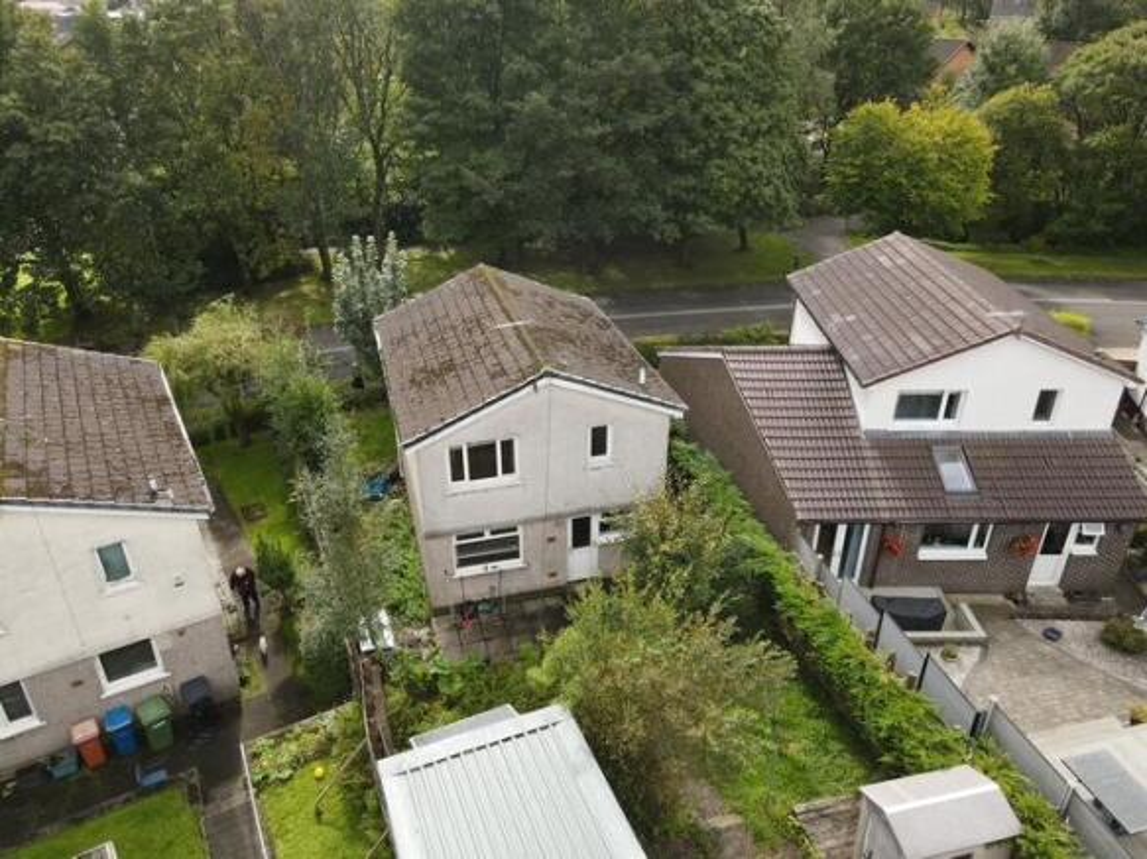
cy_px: 430
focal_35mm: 24
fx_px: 795
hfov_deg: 71.6
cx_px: 574
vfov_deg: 56.8
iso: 100
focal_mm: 4.5
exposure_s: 1/200
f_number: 2.8
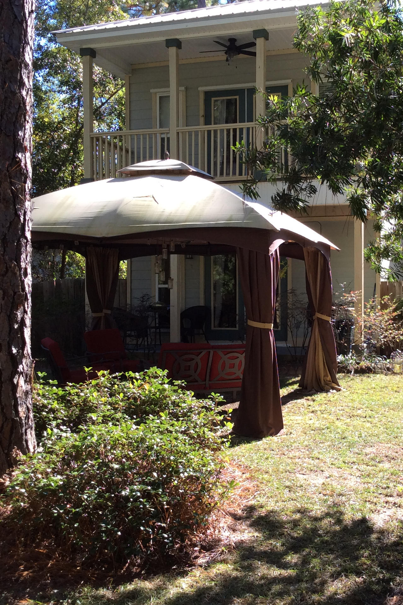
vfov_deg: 43.6
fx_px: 756
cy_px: 305
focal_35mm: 45
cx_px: 293
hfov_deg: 29.5
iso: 32
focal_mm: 3.3
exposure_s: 1/312
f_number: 2.4
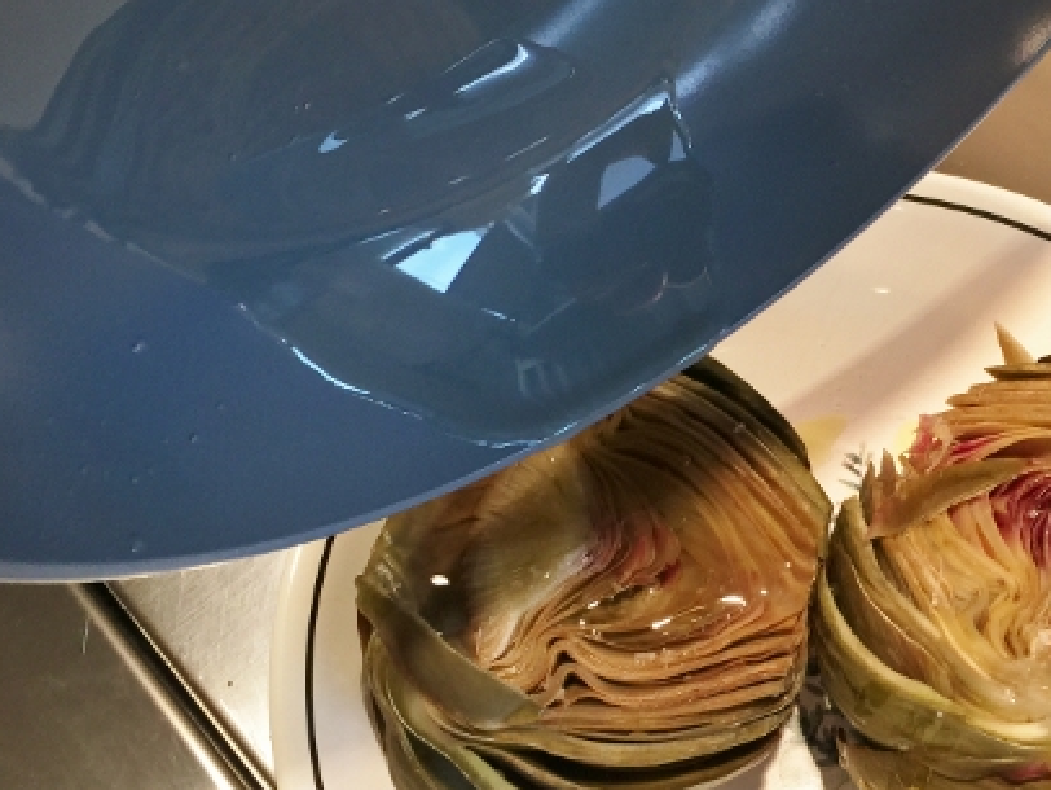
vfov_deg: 35.7
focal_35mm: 40
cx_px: 702
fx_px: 1215
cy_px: 508
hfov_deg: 46.0
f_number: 2.2
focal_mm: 4.15
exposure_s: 1/30
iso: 50
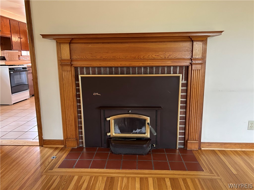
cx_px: 127
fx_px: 191
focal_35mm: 26
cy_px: 95
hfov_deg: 67.3
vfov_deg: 53.1
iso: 200
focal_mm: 5.7
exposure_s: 1/60
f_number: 1.5
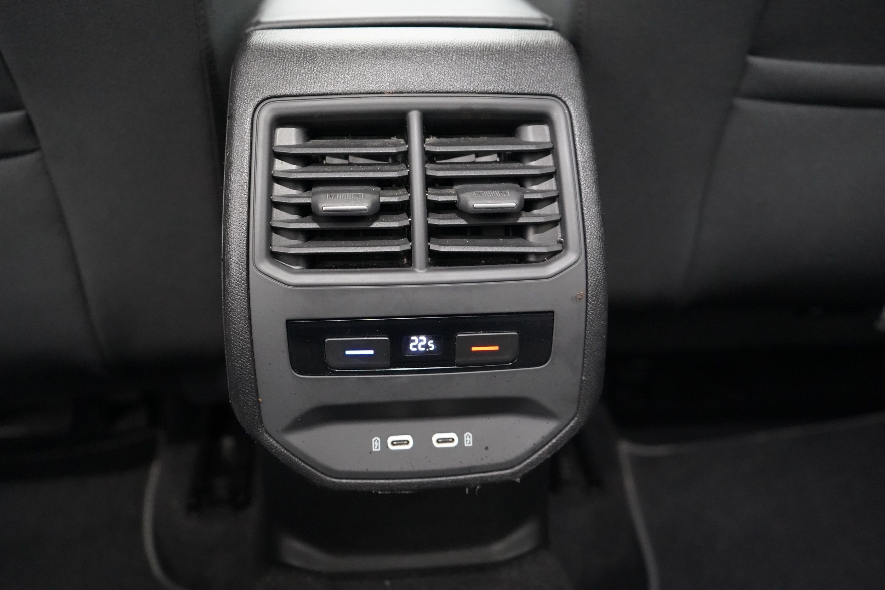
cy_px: 295
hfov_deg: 58.7
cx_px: 442
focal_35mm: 32
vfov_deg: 41.1
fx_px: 787
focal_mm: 32
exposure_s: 1/30
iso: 12800
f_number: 4
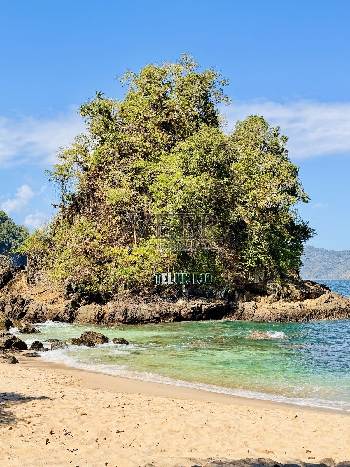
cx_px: 175
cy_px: 234
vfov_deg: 39.7
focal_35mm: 48
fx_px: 647
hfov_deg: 30.3
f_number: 1.78
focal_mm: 6.76
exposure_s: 1/2179
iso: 64
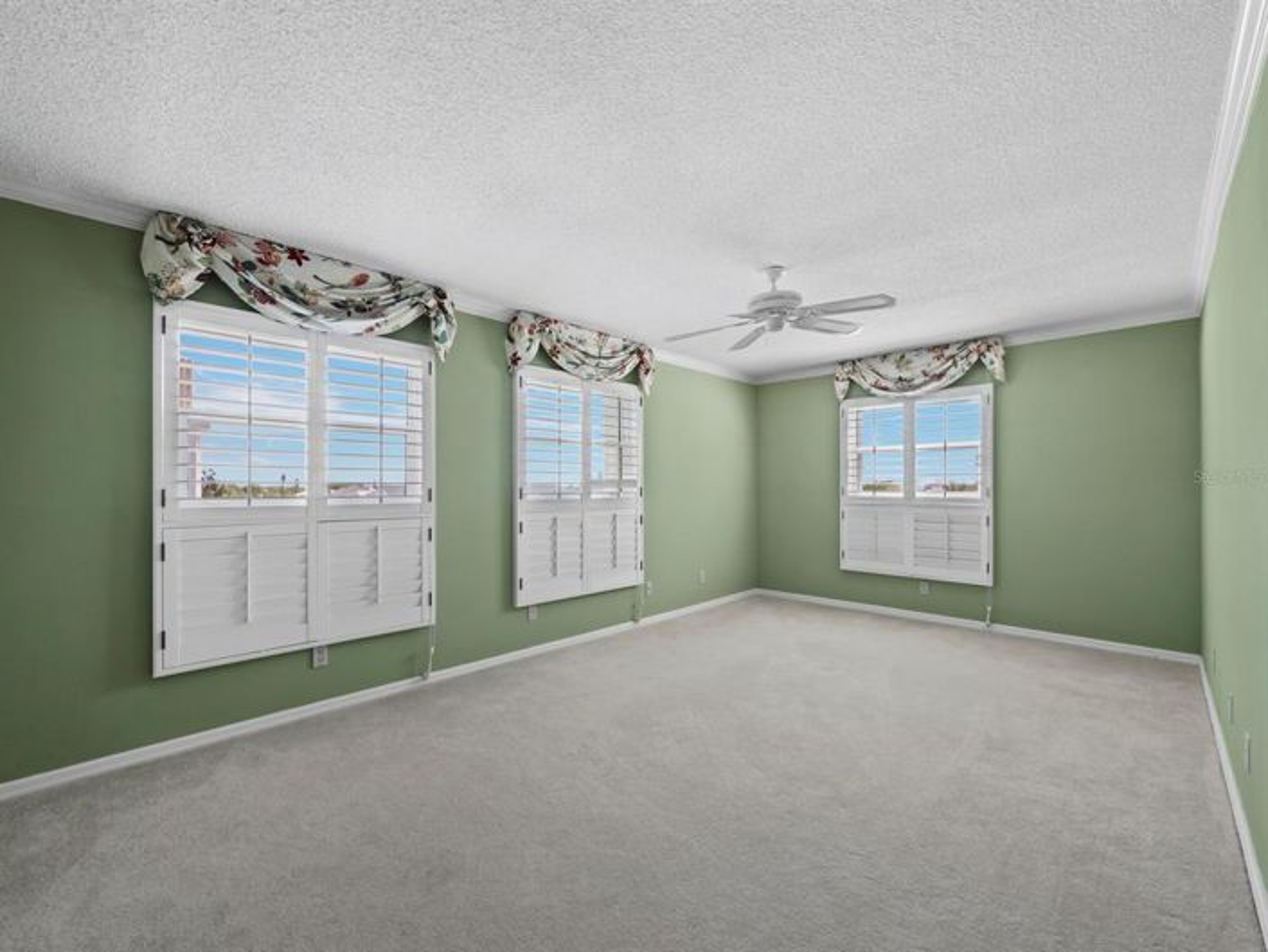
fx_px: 513
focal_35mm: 14
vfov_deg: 85.7
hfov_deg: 102.1
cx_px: 634
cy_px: 476
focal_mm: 7
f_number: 13
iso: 320
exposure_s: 1/3
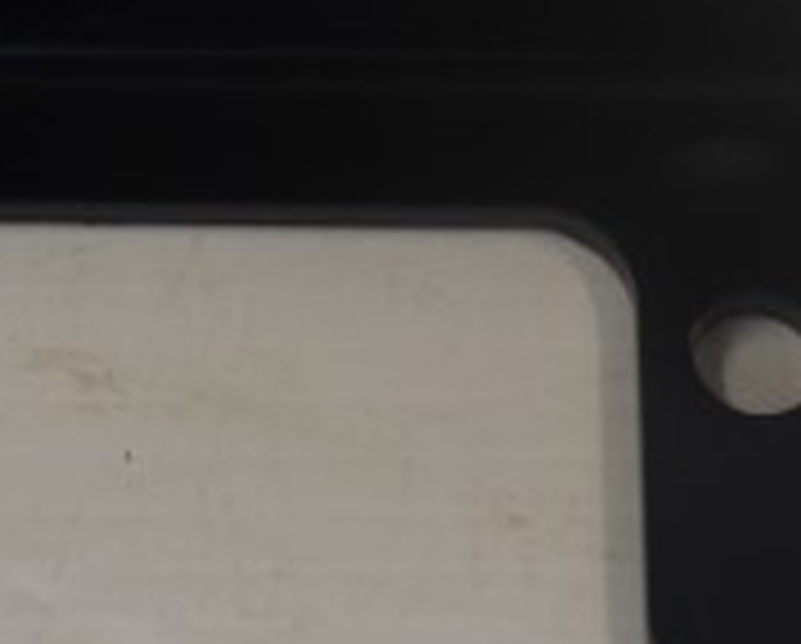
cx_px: 58
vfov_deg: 7.7
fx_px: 4773
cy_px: -90
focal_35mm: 201
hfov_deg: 9.5
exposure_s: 1/125
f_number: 5.6
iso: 400
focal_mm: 22
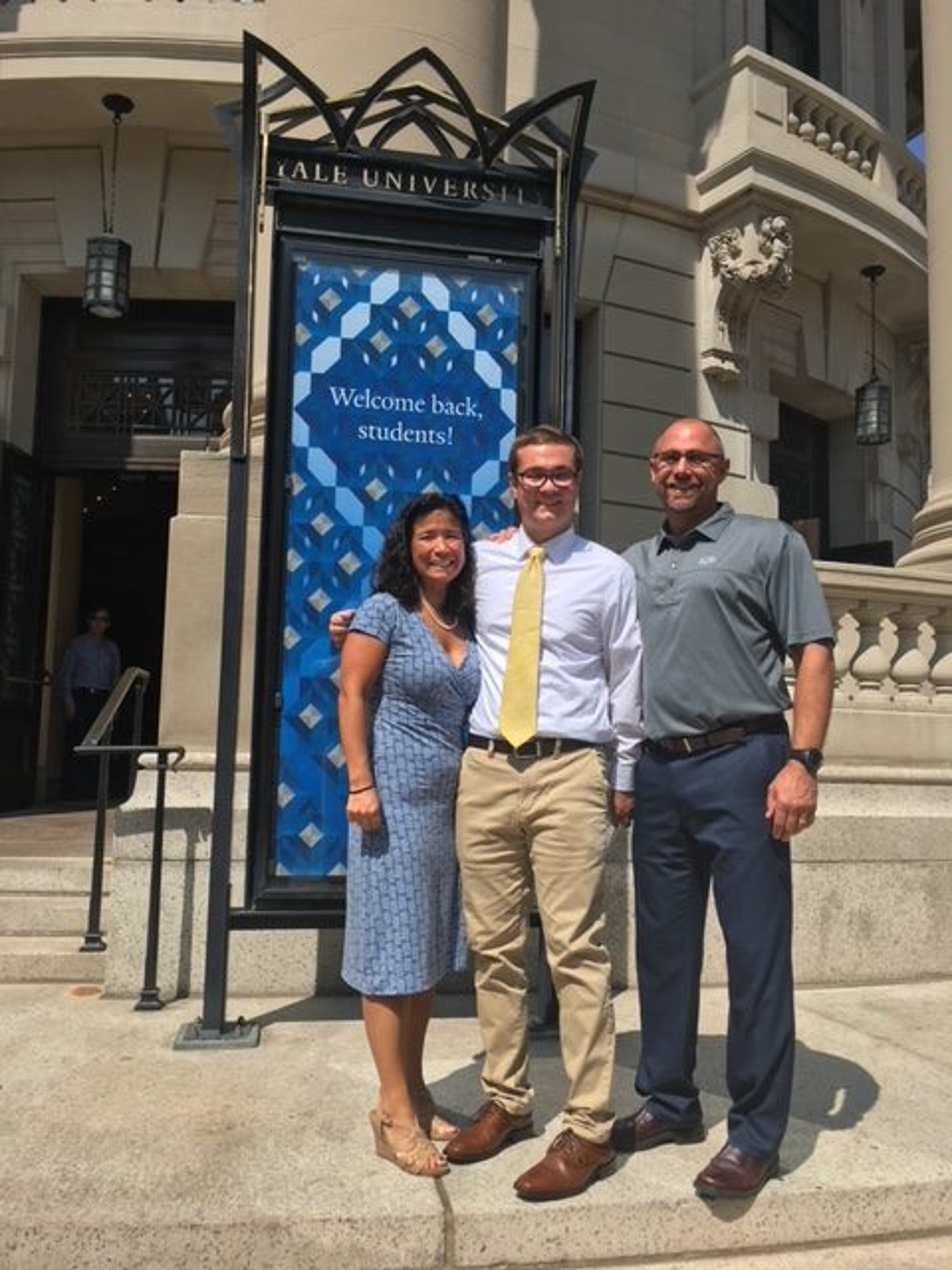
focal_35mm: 29
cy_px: 635
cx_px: 476
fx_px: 1063
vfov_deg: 61.7
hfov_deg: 48.2
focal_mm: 4.15
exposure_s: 1/1637
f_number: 2.2
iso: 25
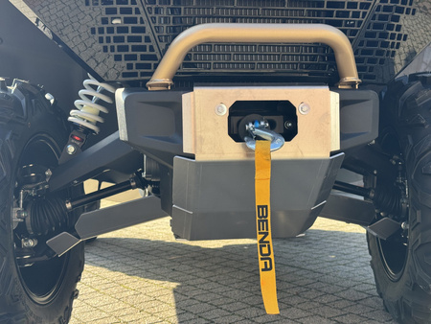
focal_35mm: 48
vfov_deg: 30.3
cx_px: 216
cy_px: 162
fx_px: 598
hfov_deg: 39.6
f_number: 1.78
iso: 64
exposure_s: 1/913
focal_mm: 6.76
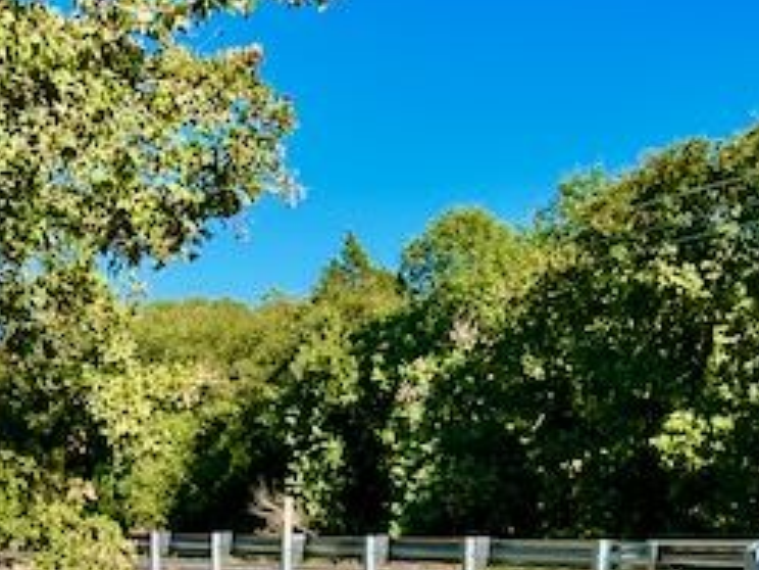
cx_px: 83
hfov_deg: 27.9
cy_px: 576
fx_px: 1469
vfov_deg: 21.1
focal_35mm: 67
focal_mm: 5.7
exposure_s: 1/3704
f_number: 1.5
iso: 50
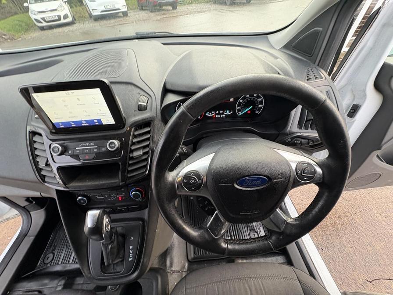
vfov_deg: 85.7
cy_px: 148
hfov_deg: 102.1
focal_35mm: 14
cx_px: 196
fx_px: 159
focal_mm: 2.22
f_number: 2.2
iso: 200
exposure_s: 1/71
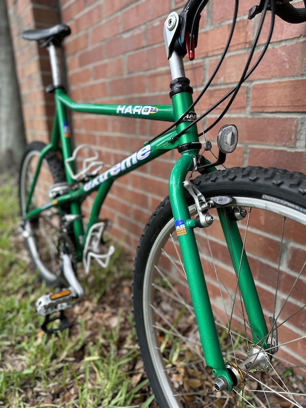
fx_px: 283
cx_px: 153
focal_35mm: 24
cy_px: 204
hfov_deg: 56.8
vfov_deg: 71.6
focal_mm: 6.86
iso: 80
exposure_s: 1/879
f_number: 1.78
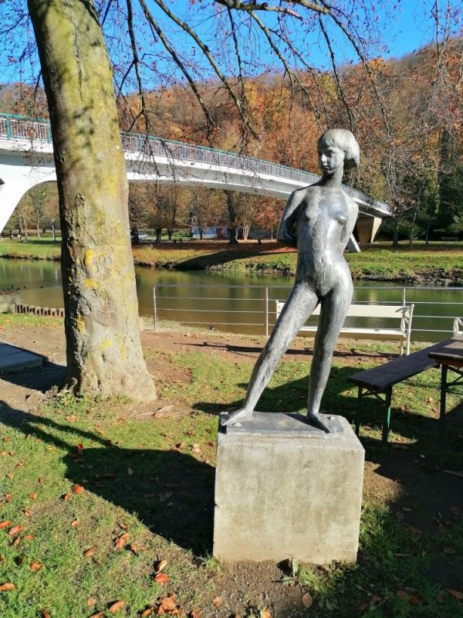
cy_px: 309
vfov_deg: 65.3
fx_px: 482
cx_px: 232
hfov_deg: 51.4
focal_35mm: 27
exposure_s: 1/1056
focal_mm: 4.75
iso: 50
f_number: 1.8
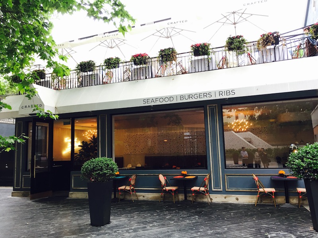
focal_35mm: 29
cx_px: 159
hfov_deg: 61.7
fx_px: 266
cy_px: 119
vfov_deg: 48.2
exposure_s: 1/33
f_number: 2.2
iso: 25
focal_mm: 4.15
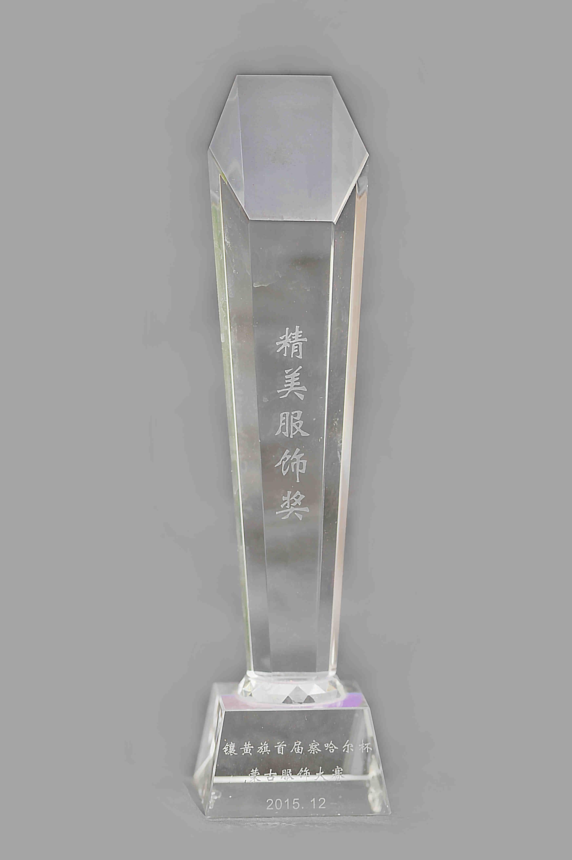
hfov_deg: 13.0
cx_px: 286
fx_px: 2506
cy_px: 430
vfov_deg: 19.5
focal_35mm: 105
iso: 200
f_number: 3.5
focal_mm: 105
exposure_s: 1/80
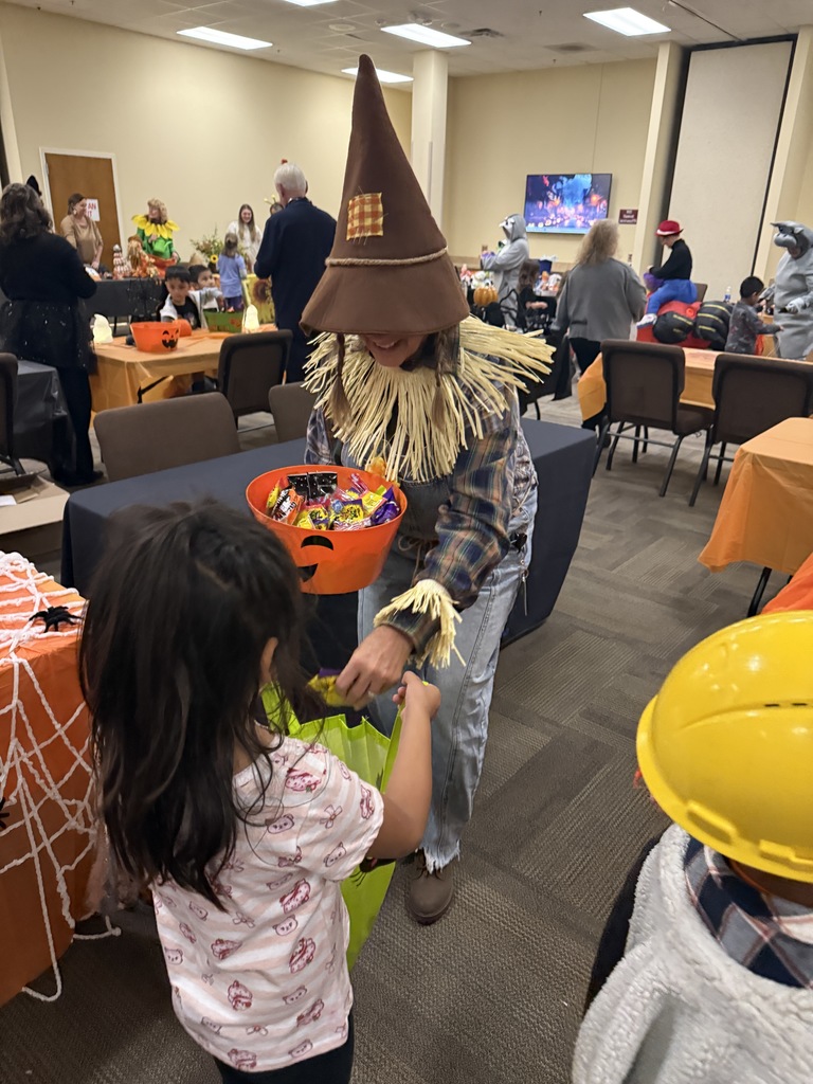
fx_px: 752
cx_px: 406
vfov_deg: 71.6
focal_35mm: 24
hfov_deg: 56.8
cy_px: 542
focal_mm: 6.76
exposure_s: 1/40
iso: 1000
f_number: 1.78
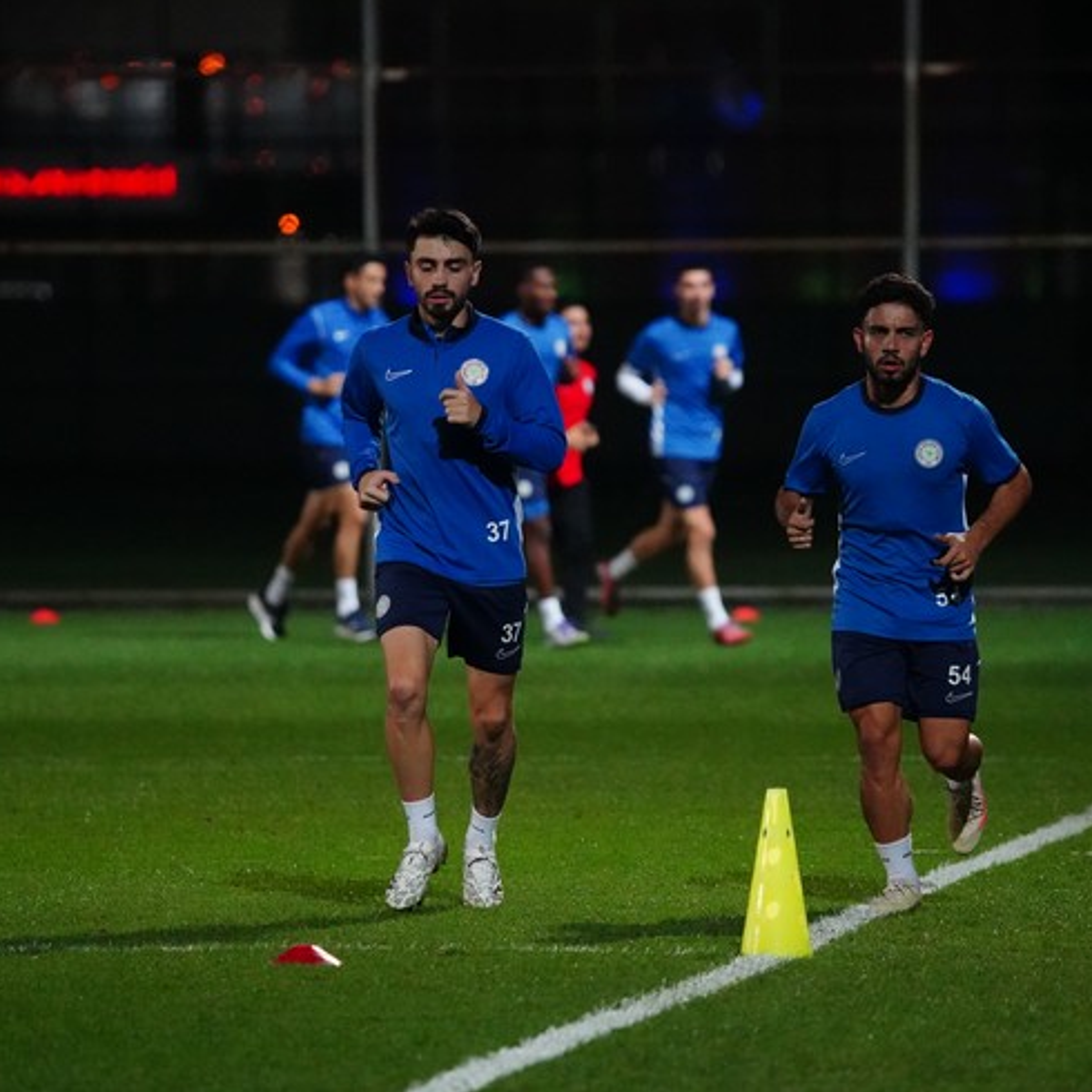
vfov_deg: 3.6
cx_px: 604
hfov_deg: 3.6
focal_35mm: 486
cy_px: 545
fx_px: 17346
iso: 16000
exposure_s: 1/800
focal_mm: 379
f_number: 6.3
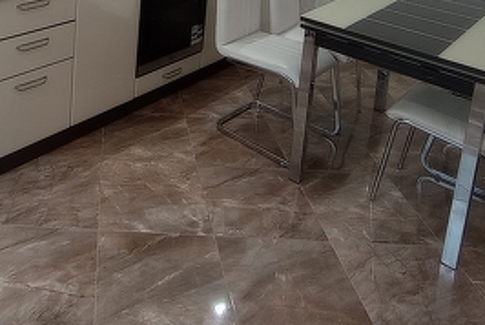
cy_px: -91
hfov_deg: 28.3
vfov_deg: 18.3
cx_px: 108
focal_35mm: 70
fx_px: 944
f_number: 2.2
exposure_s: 1/33.3
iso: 201
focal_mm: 1.65
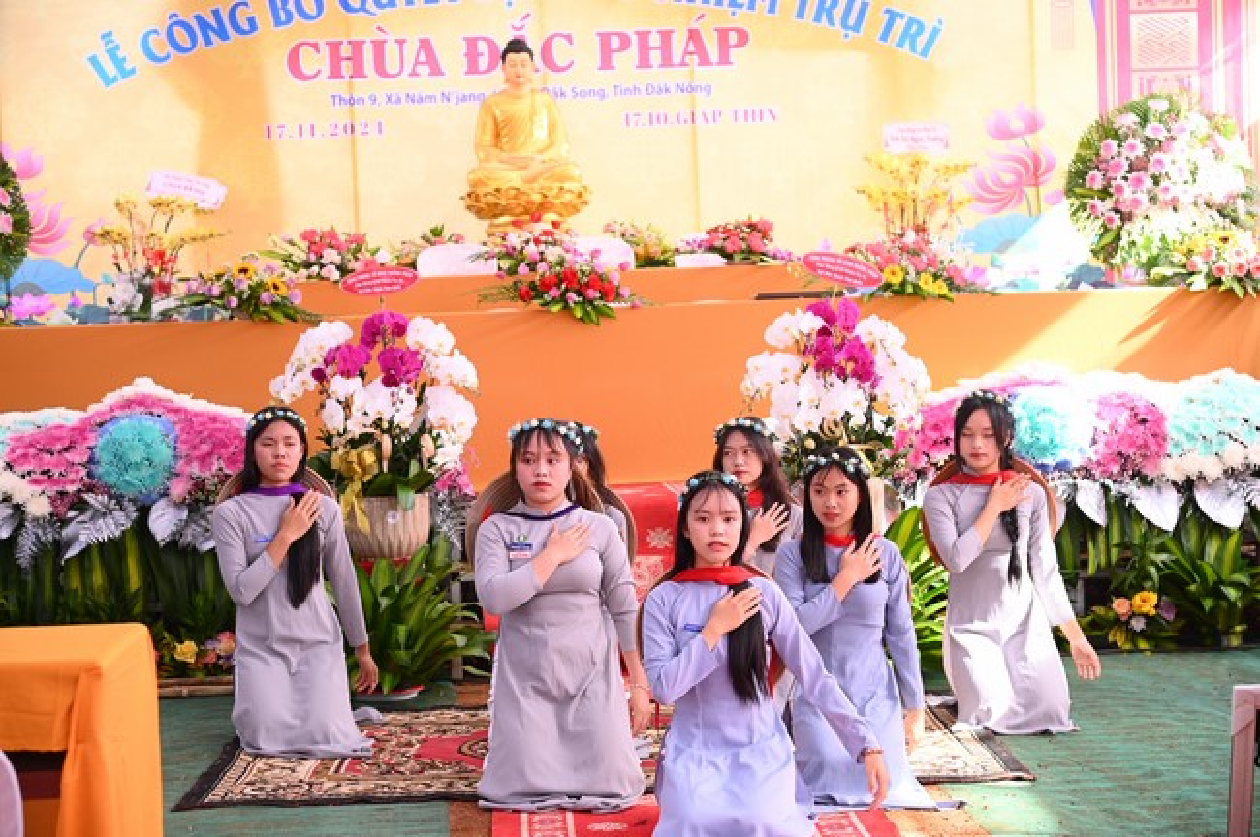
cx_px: 630
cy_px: 418
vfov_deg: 20.9
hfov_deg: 31.0
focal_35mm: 65
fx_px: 2273
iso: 1250
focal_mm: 65
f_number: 4.5
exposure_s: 1/250
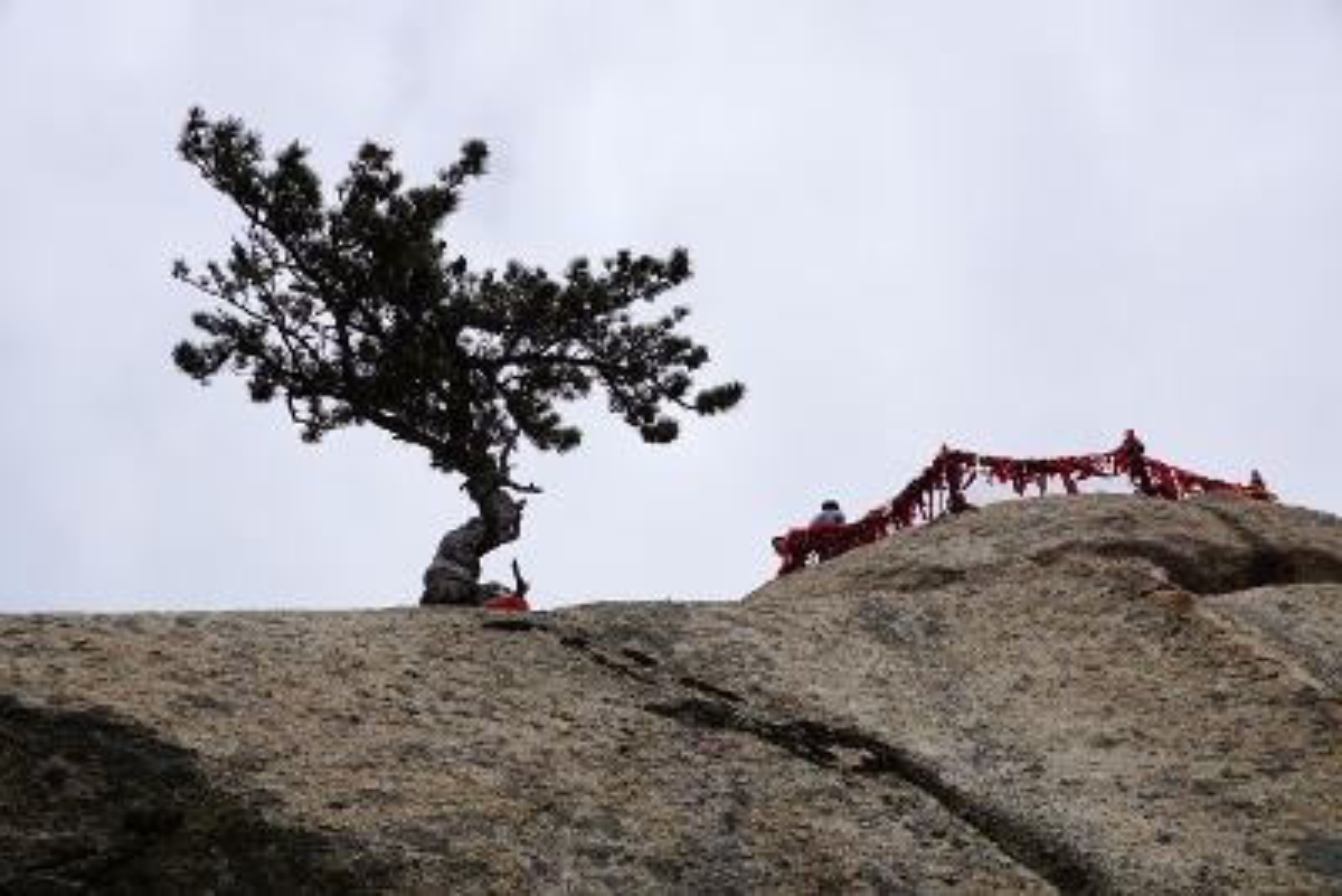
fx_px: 1454
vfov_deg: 34.2
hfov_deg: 49.5
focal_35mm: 39
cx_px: 671
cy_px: 448
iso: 100
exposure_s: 1/500
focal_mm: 26
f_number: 10
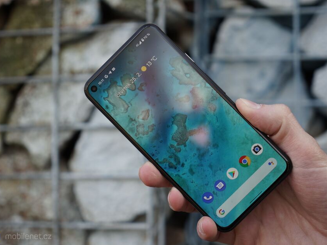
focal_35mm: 77
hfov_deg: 25.3
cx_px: 169
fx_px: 727
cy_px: 124
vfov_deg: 19.1
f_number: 4
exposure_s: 1/160
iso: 200
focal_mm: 70
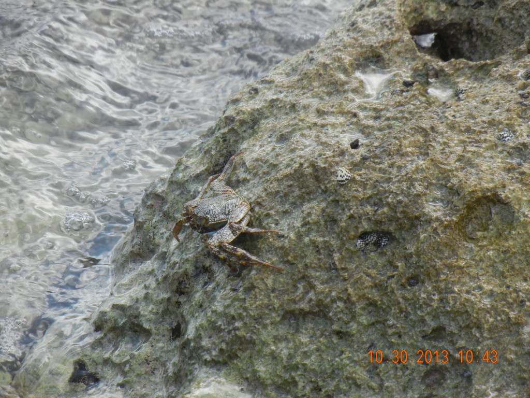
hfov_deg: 6.6
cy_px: 199
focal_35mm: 300
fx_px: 4593
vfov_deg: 5.0
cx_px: 265
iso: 160
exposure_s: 1/196
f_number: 5.6
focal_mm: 54
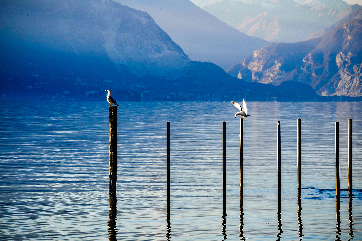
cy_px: 120
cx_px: 181
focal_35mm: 185
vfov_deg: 7.4
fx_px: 1859
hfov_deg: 11.1
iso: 200
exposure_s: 1/30
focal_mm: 185
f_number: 32
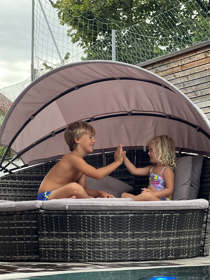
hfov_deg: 15.2
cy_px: 166
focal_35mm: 97
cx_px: 98
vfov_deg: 20.2
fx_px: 785
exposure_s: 1/121
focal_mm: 9
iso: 100
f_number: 2.8
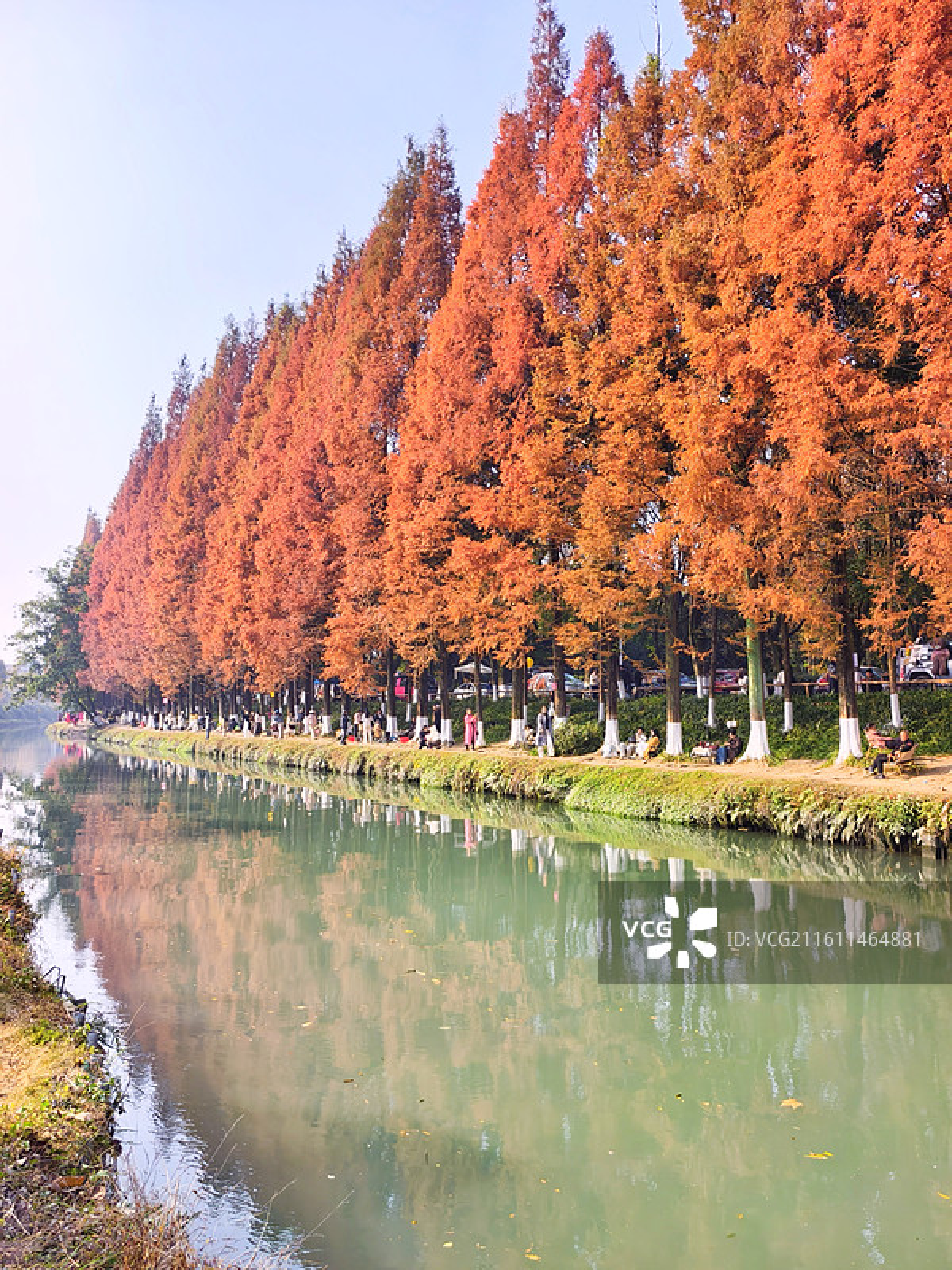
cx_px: 476
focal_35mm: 26
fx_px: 953
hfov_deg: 53.1
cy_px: 635
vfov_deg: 67.3
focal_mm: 5.6
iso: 72
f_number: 1.57
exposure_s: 1/1667
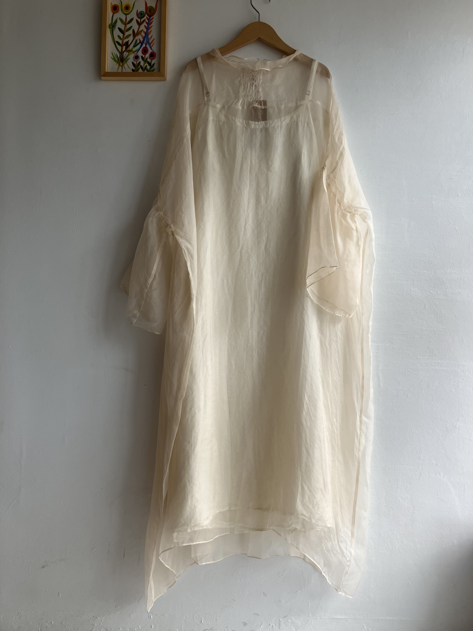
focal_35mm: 28
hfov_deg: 49.7
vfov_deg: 63.4
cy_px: 316
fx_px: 510
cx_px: 236
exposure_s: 1/121
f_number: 1.8
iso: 32
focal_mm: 3.99
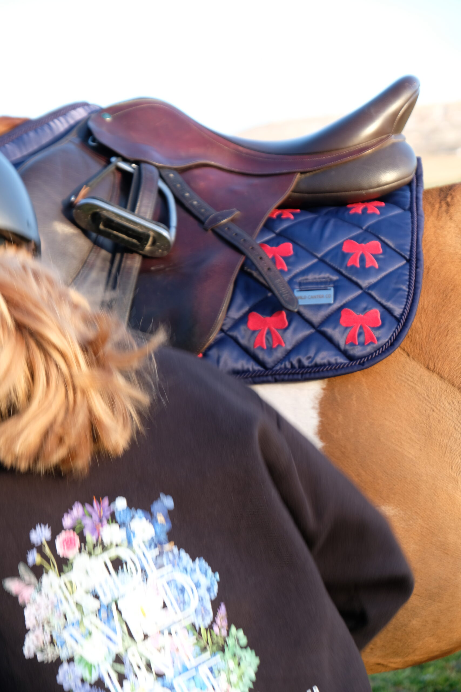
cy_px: 346
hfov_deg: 18.4
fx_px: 1421
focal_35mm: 74
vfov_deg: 27.3
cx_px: 230
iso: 200
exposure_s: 1/100
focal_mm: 49.4
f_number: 4.7
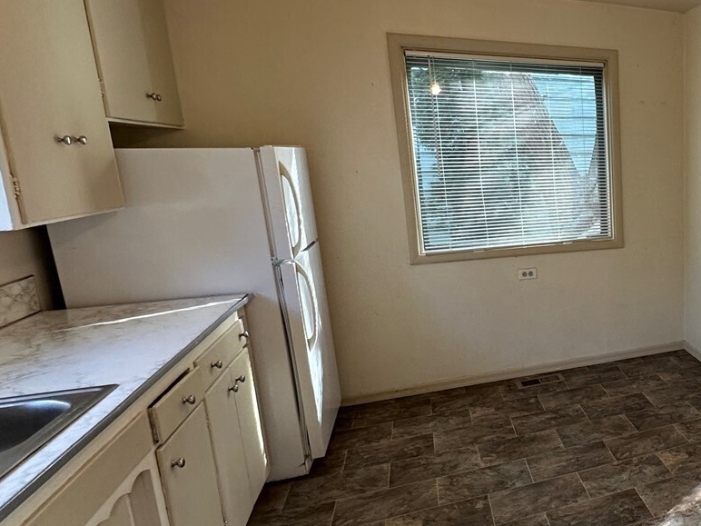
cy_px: 273
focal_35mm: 29
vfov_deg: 48.2
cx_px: 709
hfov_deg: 49.6
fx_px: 587
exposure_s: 1/120
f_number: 2.2
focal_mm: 2.22
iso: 160
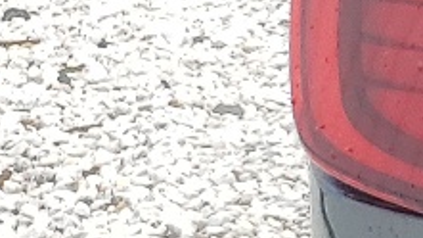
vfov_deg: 5.9
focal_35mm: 205
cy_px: 165
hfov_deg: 8.0
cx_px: 1506
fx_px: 2298
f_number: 1.5
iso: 50
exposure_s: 1/1250
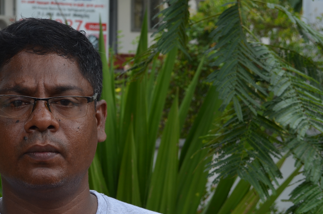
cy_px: 162
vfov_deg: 13.7
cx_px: 60
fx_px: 886
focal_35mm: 99
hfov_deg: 20.4
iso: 200
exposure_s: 1/250
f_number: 8
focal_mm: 40
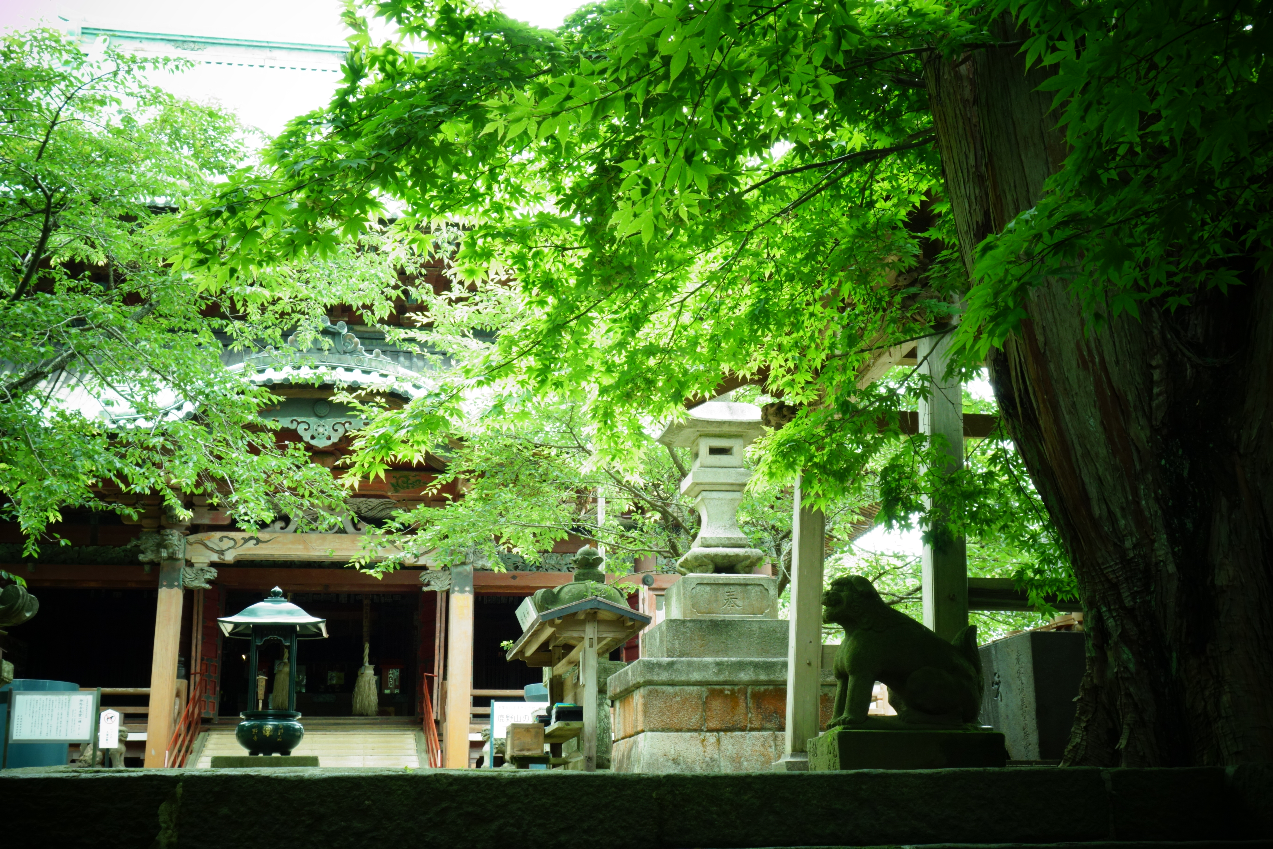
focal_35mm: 46
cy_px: 424
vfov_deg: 29.2
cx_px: 636
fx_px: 1626
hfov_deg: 42.7
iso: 250
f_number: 7.1
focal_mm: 17.18
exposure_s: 1/50
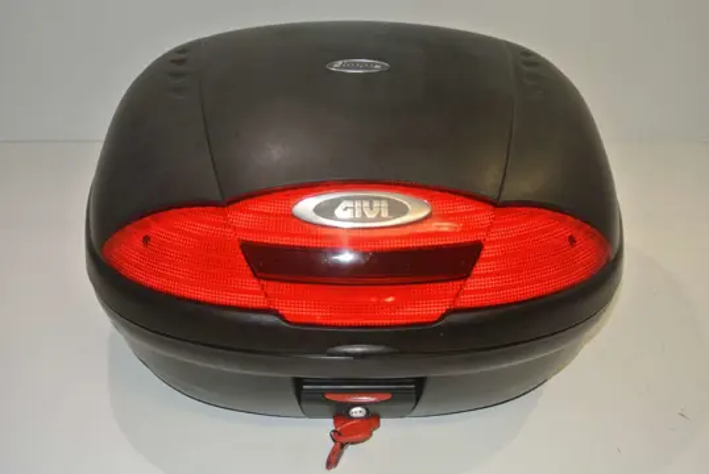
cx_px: 354
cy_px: 237
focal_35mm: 40
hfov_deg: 48.4
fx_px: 789
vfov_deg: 33.5
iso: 200
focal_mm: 15.1
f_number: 4.2
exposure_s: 1/60
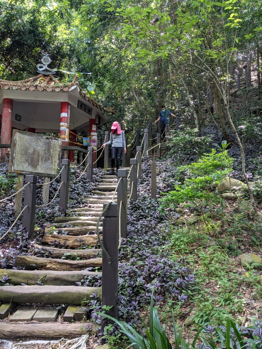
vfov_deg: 65.3
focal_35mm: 27
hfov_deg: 51.4
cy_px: 174
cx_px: 131
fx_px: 272
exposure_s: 1/91
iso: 48
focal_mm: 4.38
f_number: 1.73
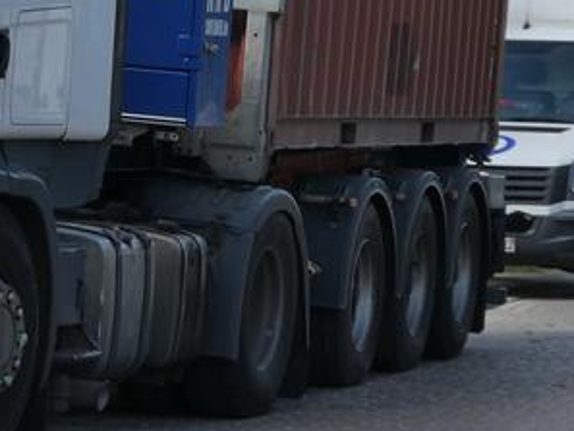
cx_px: -129
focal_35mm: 226
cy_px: -27
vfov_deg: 6.6
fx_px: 3749
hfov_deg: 8.6
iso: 80
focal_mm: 15
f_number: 4.8
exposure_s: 1/250
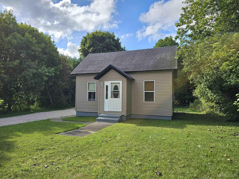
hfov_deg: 73.9
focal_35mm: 23
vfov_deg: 58.9
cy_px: 90
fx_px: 159
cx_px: 120
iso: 10
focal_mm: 6.3
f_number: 1.7
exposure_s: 1/909
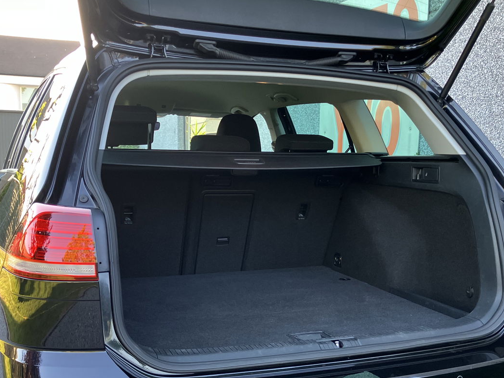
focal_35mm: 43
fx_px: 626
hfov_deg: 43.8
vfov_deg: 33.3
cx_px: 285
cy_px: 252
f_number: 1.8
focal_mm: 3.99
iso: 80
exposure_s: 1/105
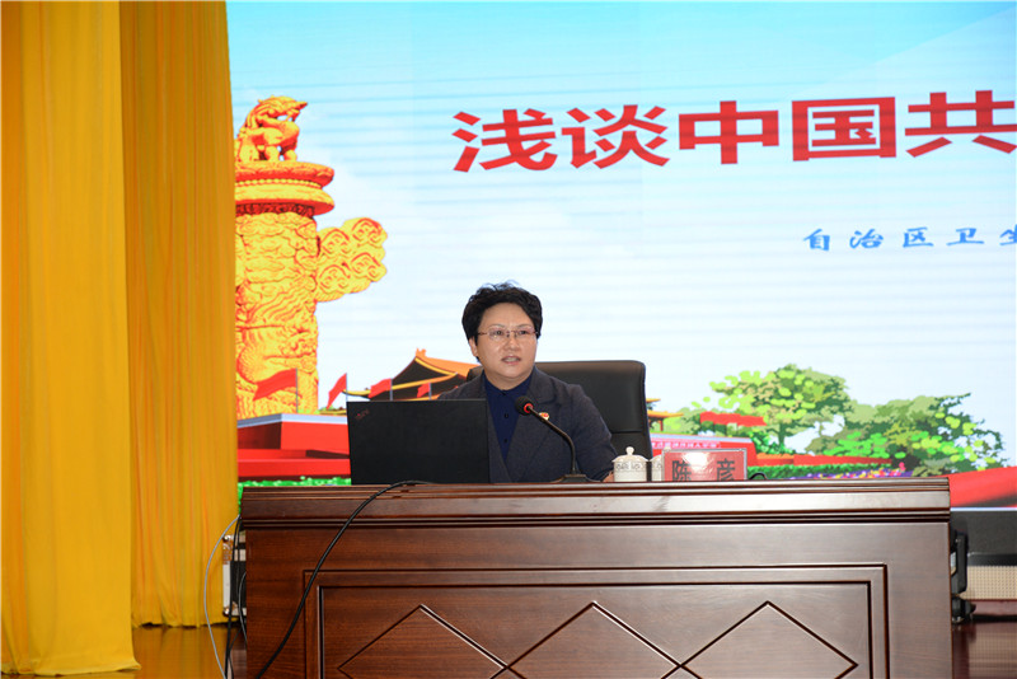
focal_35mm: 85
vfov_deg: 16.1
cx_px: 508
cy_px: 340
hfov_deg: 23.9
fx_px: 2402
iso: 800
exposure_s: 1/160
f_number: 5
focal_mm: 85
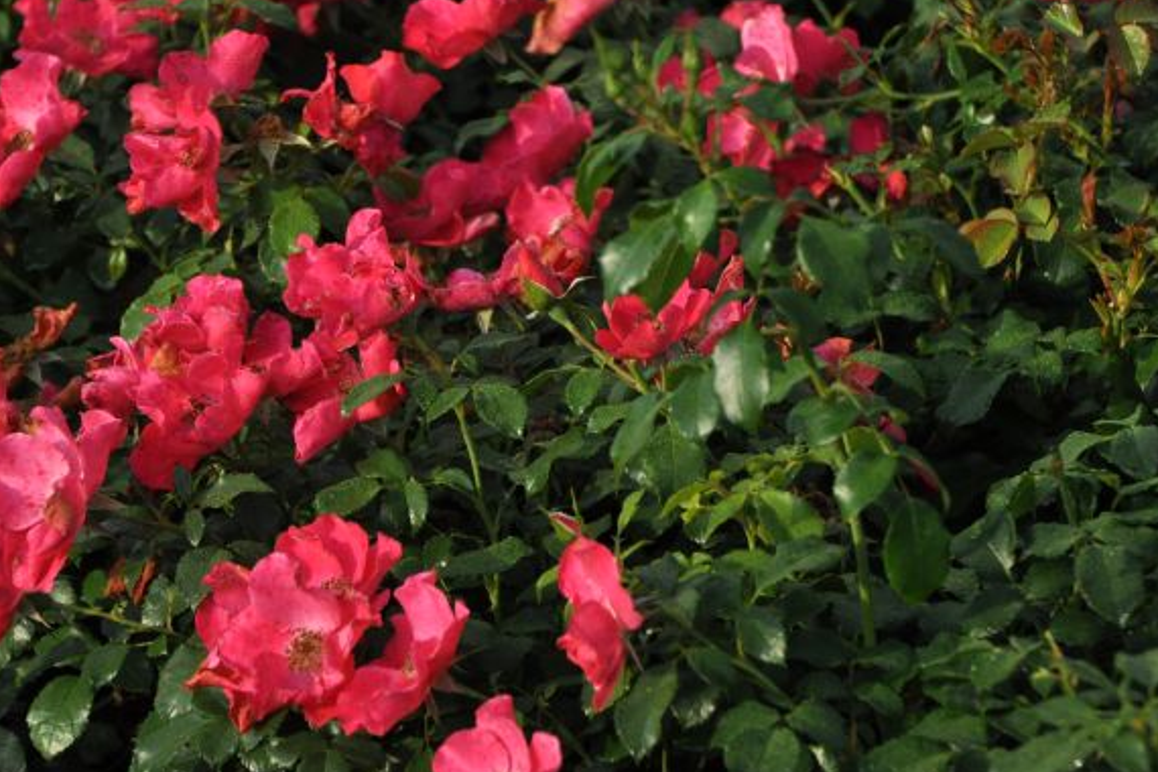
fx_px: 9456
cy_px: 446
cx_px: 645
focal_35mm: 294
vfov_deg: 4.7
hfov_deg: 7.0
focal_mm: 140
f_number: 6
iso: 800
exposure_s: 1/4000
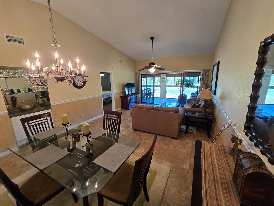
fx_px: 103
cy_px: 103
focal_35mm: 13
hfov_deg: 106.2
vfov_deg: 89.9
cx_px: 137
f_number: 2.2
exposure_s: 1/60
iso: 160
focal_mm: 2.2
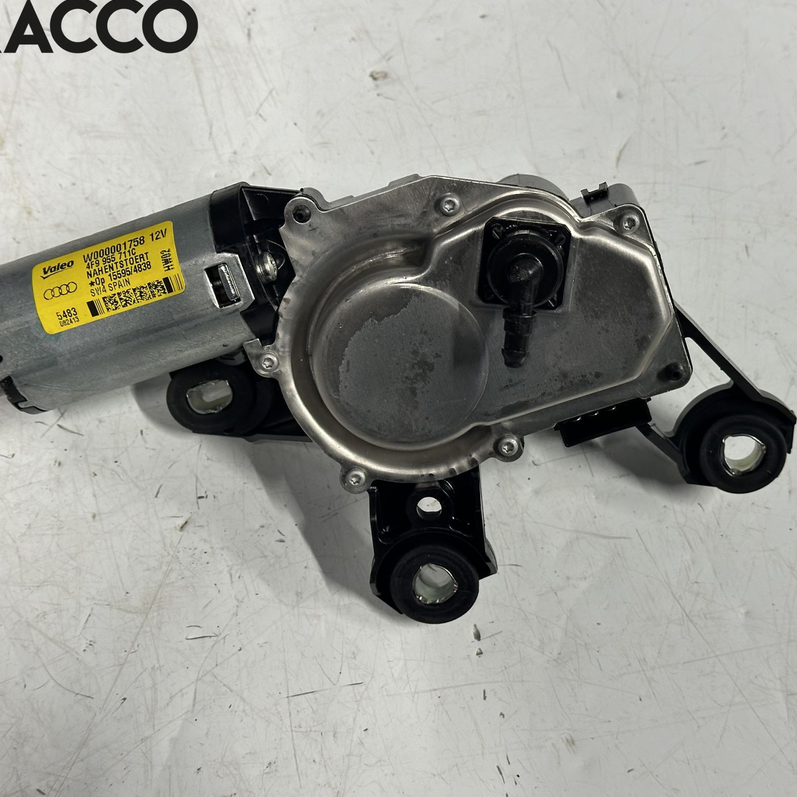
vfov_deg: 30.0
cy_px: 398
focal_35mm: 57
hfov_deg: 30.0
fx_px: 1485
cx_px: 412
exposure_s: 1/50
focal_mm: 6.86
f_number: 1.78
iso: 125
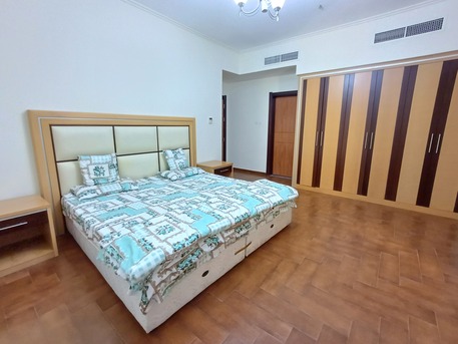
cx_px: 229
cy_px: 172
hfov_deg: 94.5
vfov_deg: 78.1
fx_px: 212
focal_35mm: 16
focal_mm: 1.64
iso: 500
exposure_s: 1/17
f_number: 2.2
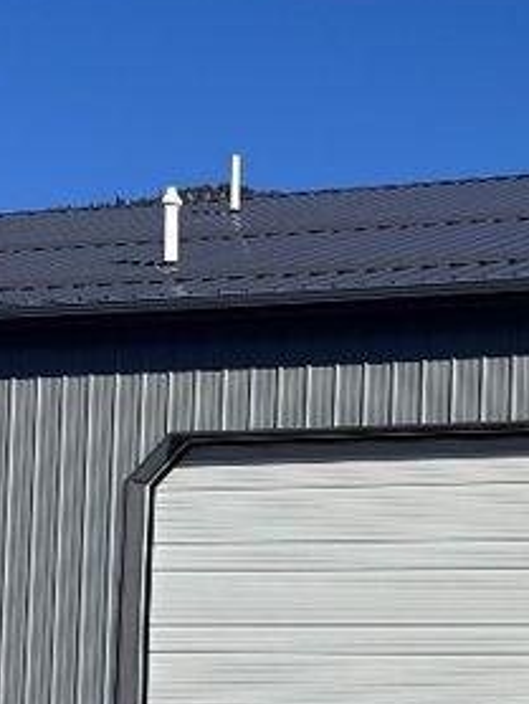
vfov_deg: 16.9
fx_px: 2340
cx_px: 481
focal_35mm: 115
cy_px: 607
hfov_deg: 12.8
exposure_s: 1/10526
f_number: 1.78
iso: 80
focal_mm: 6.76
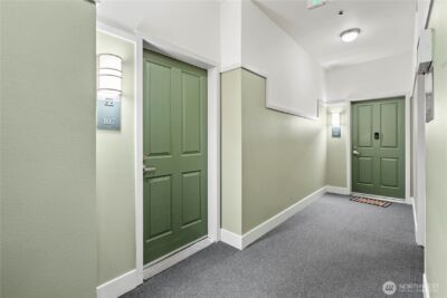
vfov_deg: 73.8
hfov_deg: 96.7
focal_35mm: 16
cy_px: 149
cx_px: 224
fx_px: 199
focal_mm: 16
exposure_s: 1/2
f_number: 8
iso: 500
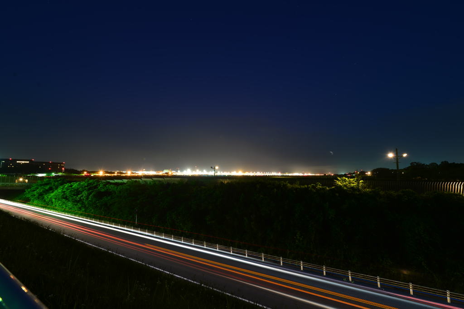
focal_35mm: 14
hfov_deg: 104.3
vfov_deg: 81.1
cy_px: 154
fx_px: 180
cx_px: 232
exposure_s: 44.2
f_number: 8
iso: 100
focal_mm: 14
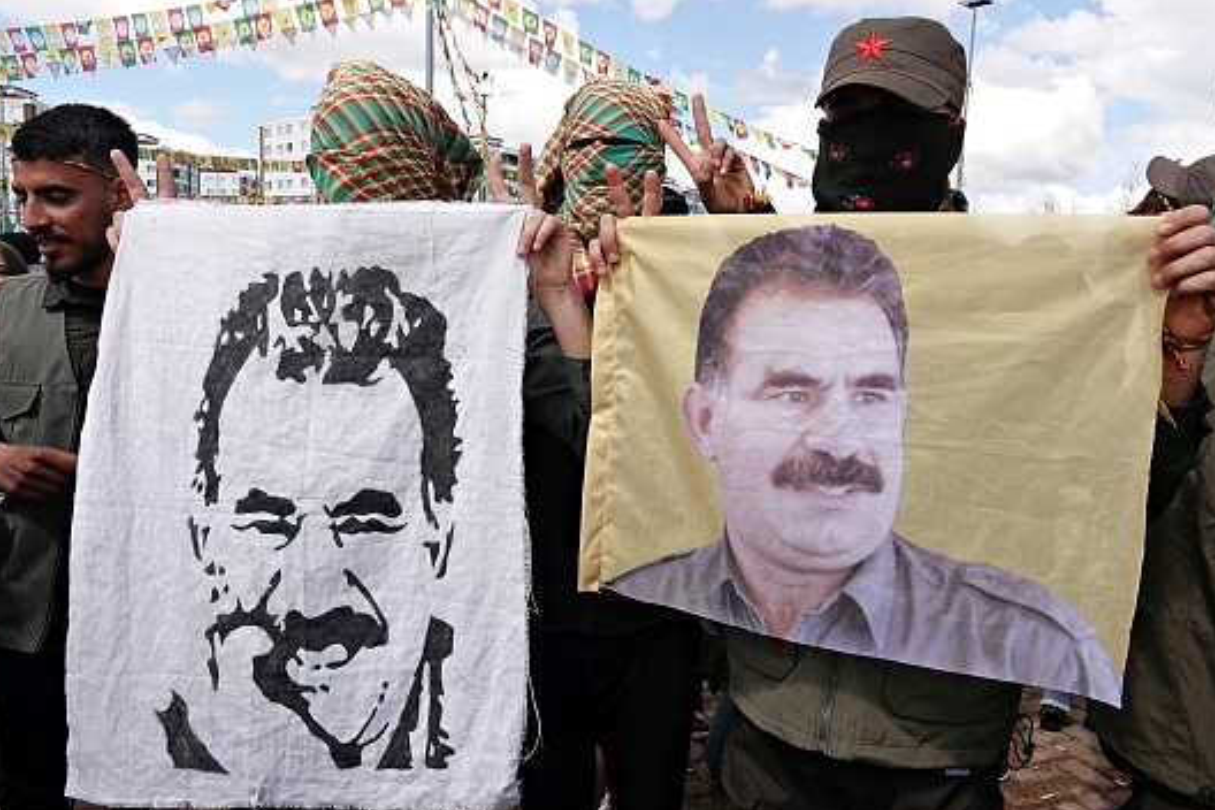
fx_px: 911
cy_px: 414
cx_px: 619
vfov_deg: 47.9
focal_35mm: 27
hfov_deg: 67.4
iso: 100
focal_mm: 8.8
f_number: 4
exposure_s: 1/640
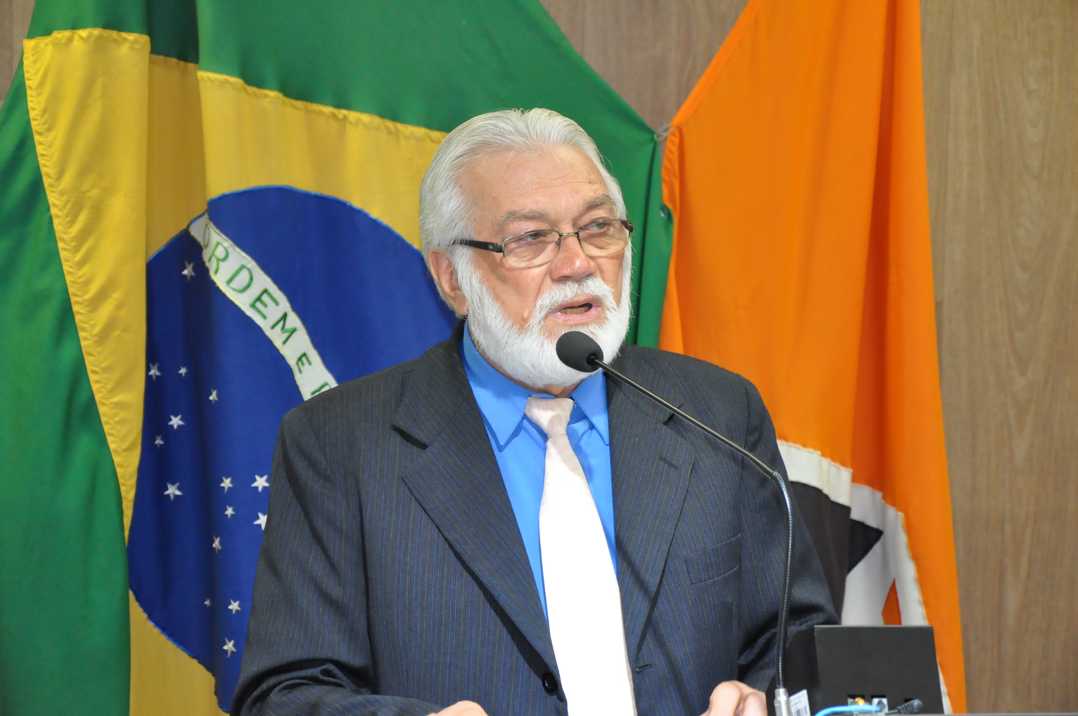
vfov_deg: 12.0
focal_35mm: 114
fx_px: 3394
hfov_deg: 18.0
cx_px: 540
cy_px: 361
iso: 2000
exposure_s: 1/60
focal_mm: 75
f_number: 5.3
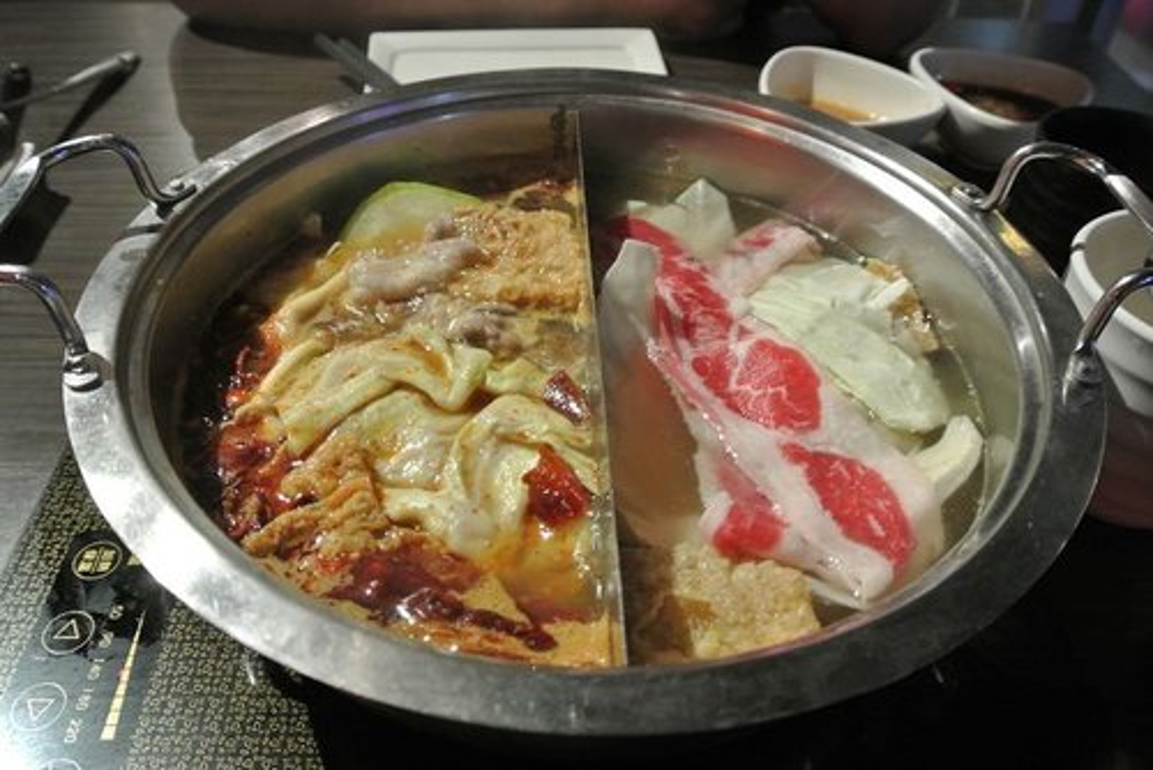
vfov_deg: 43.7
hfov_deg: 61.9
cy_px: 385
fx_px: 961
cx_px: 576
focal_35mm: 30
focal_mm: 11.4
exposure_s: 1/30
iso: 1000
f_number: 3.5
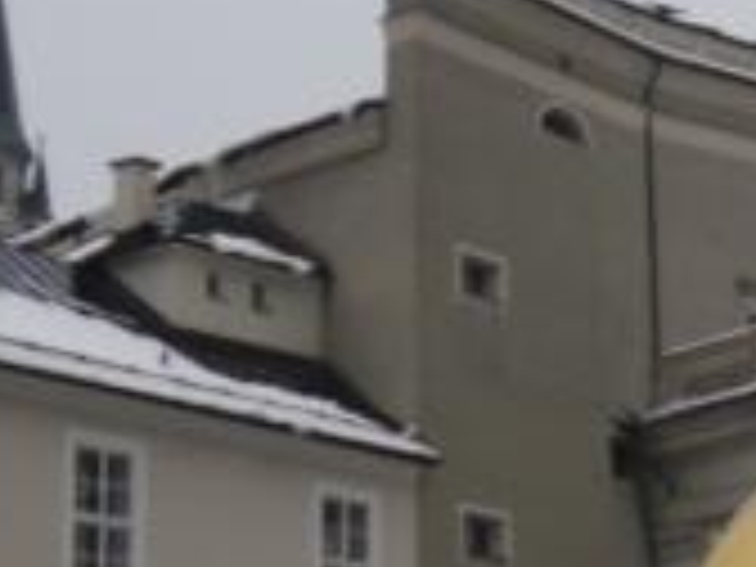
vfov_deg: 10.8
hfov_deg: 14.0
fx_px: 2992
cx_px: 922
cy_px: 380
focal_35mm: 137
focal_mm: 8.2
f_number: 4.3
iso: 100
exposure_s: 1/125
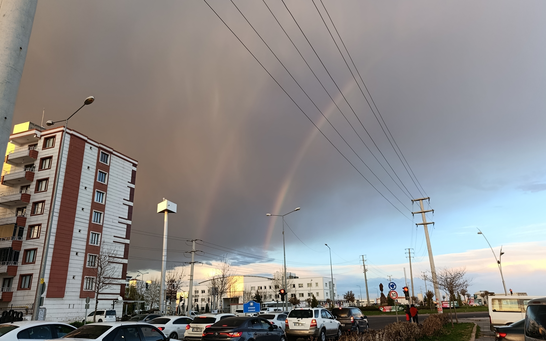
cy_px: 174
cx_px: 277
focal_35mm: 25
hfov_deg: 72.5
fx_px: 372
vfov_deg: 49.3
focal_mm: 6.11
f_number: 1.65
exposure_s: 1/100
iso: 115
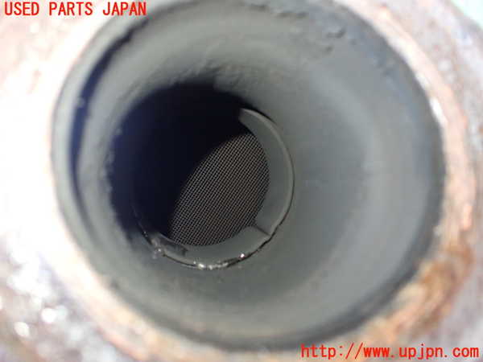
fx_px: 419
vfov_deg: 46.8
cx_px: 242
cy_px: 181
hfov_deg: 60.0
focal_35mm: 30
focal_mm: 5.4
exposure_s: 1/40
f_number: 2.3
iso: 800
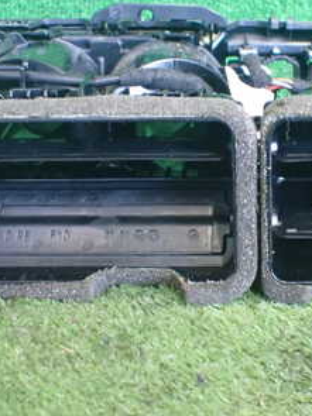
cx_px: 260
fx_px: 734
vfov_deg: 31.7
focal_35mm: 61
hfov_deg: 23.6
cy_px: 181
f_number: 2.3
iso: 800
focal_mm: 5.4
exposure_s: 1/50
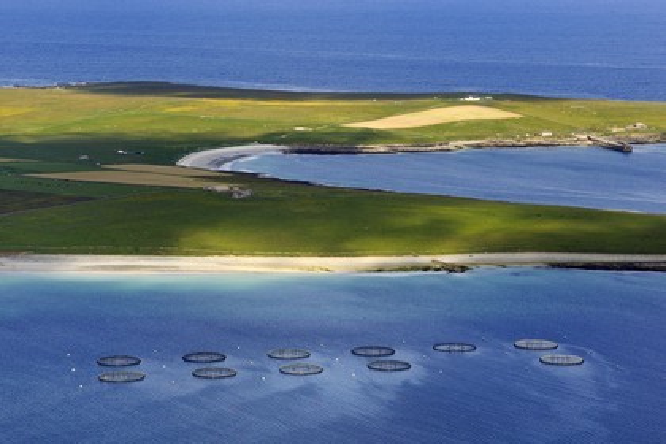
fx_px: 2257
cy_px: 222
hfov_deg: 16.8
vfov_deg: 11.2
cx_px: 333
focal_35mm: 122
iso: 400
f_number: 9
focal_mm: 122
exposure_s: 1/800
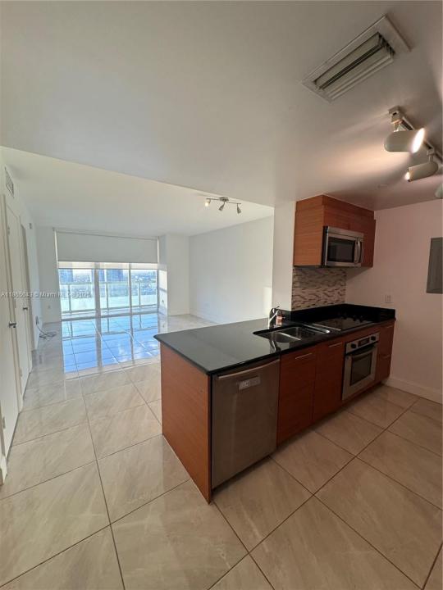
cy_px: 295
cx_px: 222
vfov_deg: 102.1
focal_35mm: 14
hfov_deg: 85.7
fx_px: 239
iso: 320
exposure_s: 1/120
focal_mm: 2.22
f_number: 2.2
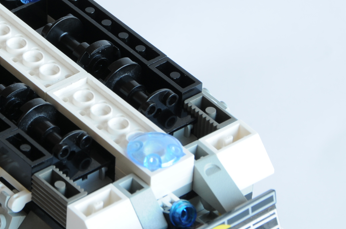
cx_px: 57
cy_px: 53
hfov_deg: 6.3
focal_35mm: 325
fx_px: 3120
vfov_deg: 4.2
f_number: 11
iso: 200
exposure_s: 1/1.6
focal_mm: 105
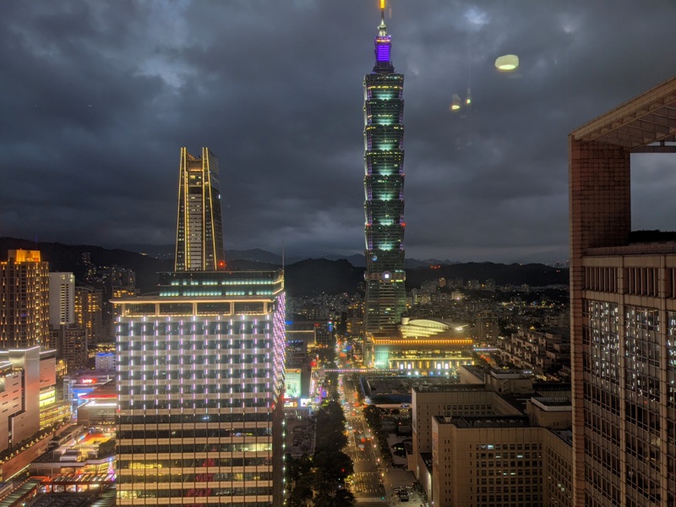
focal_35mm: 27
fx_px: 527
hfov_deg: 65.3
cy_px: 254
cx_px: 338
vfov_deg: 51.4
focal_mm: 4.38
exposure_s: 1/3.75
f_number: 1.73
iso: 52
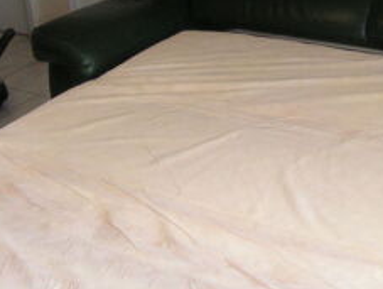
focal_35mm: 76
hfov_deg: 25.0
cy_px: 110
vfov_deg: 19.4
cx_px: 324
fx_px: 842
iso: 125
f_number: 3.2
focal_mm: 6
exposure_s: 1/40
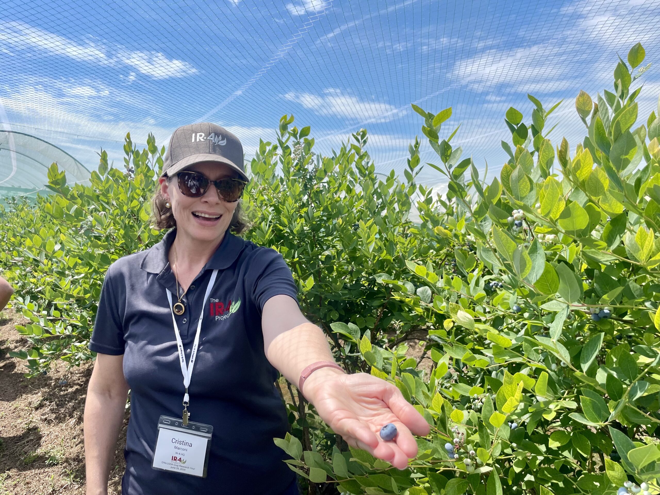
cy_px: 248
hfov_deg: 67.3
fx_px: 496
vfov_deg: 53.1
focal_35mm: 26
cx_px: 330
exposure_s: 1/3125
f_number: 1.6
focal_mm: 4.2
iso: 32
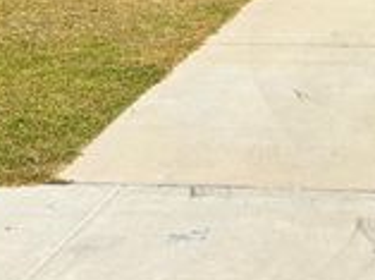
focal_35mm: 83
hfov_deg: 22.7
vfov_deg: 16.2
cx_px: 373
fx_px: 897
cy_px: -135
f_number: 1.6
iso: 50
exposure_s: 1/6329
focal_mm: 5.96
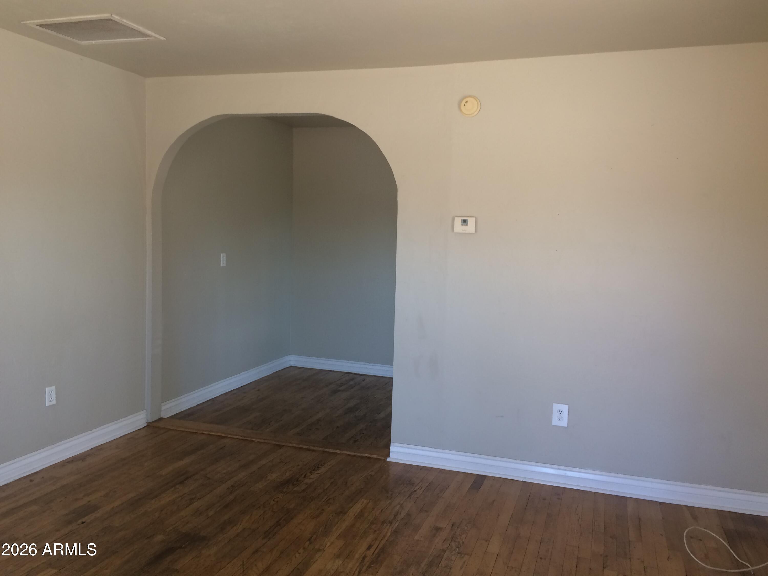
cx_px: 384
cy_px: 288
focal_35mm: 29
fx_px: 643
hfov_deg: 61.7
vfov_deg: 48.2
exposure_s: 1/40
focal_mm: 4.15
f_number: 2.2
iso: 32
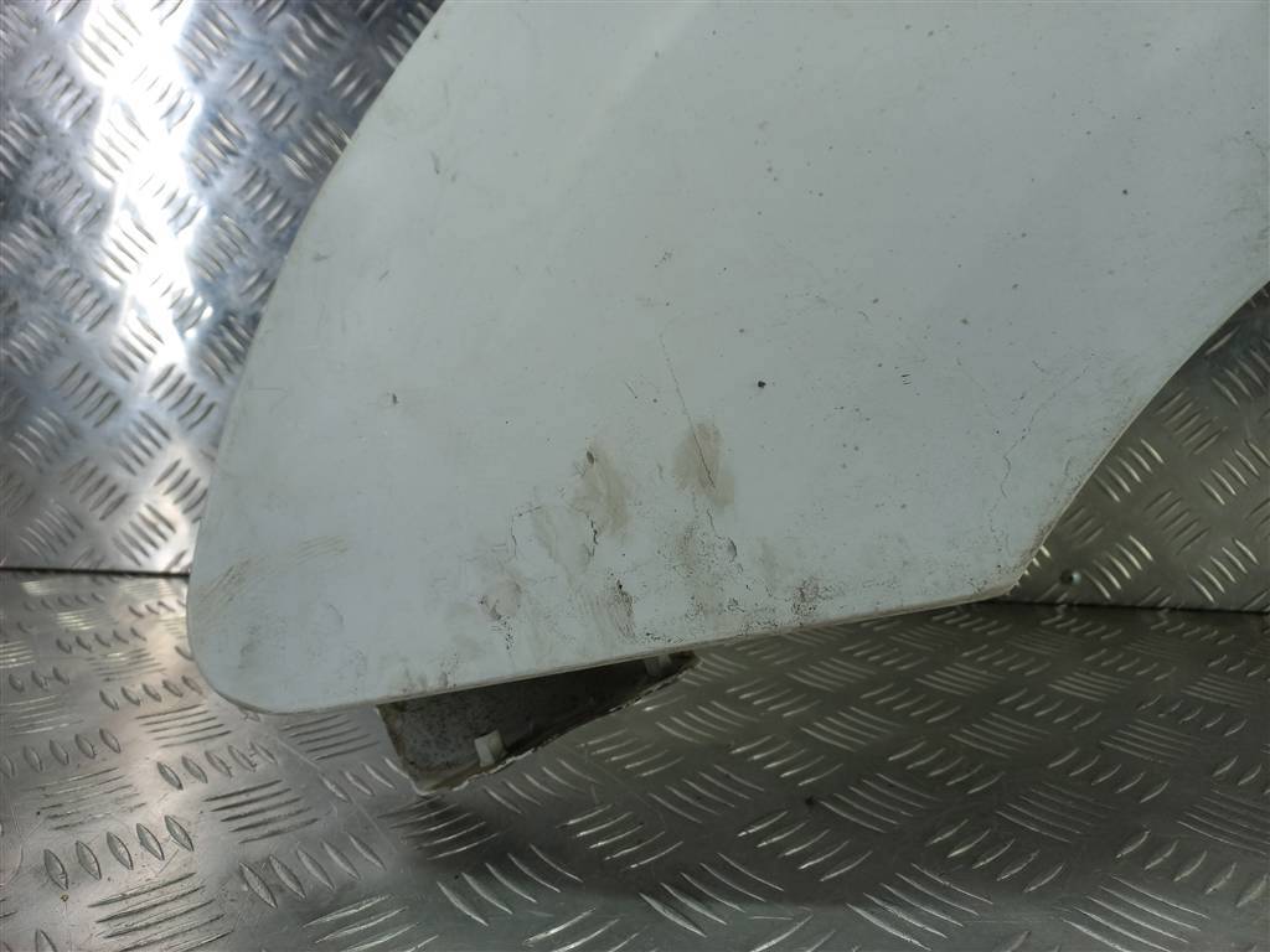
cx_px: 635
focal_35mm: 25
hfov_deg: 69.4
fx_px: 917
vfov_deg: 54.9
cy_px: 476
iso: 32
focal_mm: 4.6
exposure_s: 1/50
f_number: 1.8
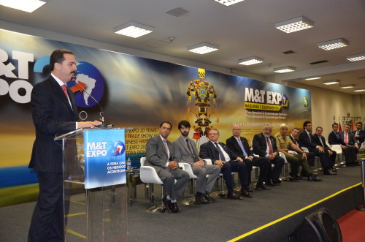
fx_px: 334
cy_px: 121
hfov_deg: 57.3
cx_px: 182
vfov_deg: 39.8
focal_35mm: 33
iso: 2200
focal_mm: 22
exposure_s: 1/60
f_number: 3.8
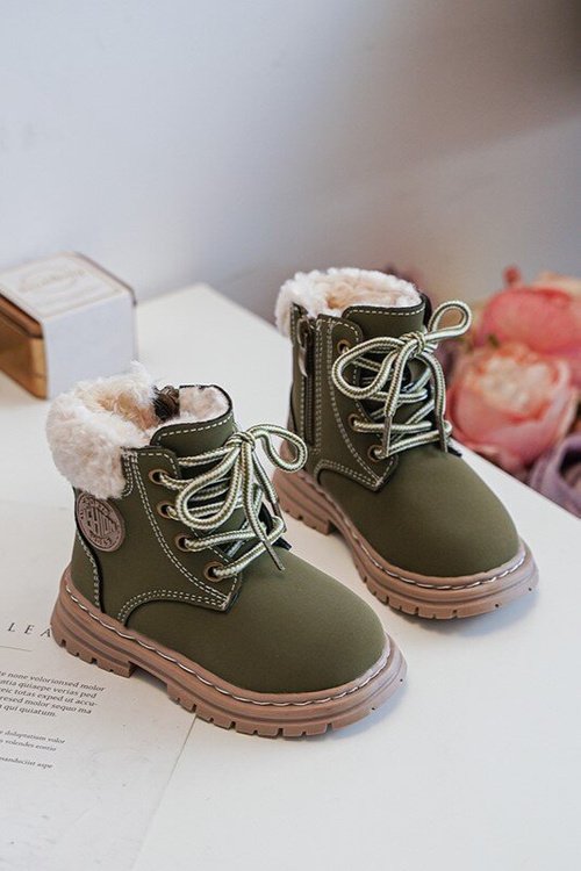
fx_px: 1259
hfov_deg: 26.0
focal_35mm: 52
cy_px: 436
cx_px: 290
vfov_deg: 38.2
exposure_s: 1/100
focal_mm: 52
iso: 500
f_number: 4
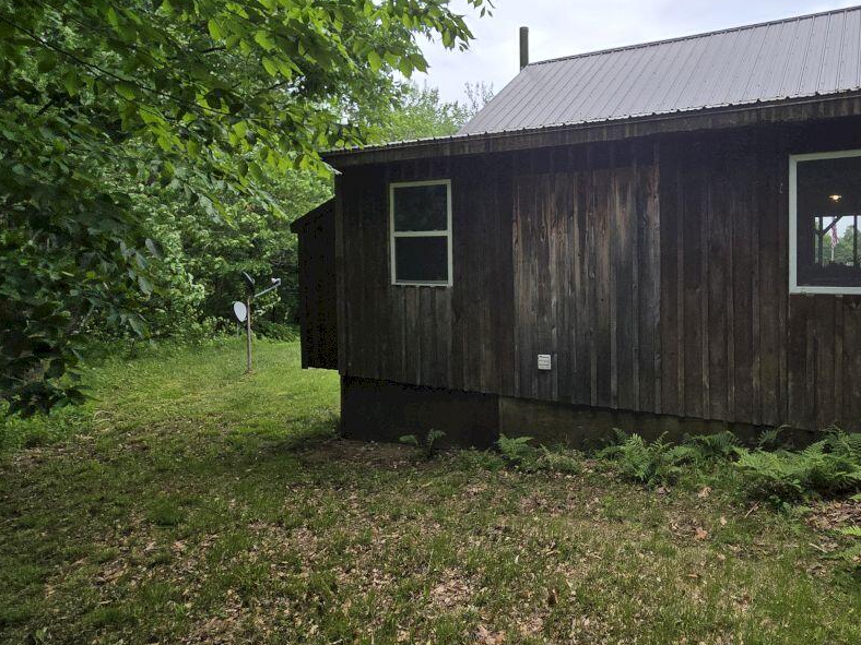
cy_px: 268
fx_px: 547
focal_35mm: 22
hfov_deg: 74.3
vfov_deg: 60.7
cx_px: 567
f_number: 2.2
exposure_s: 1/2000
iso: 80
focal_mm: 2.2
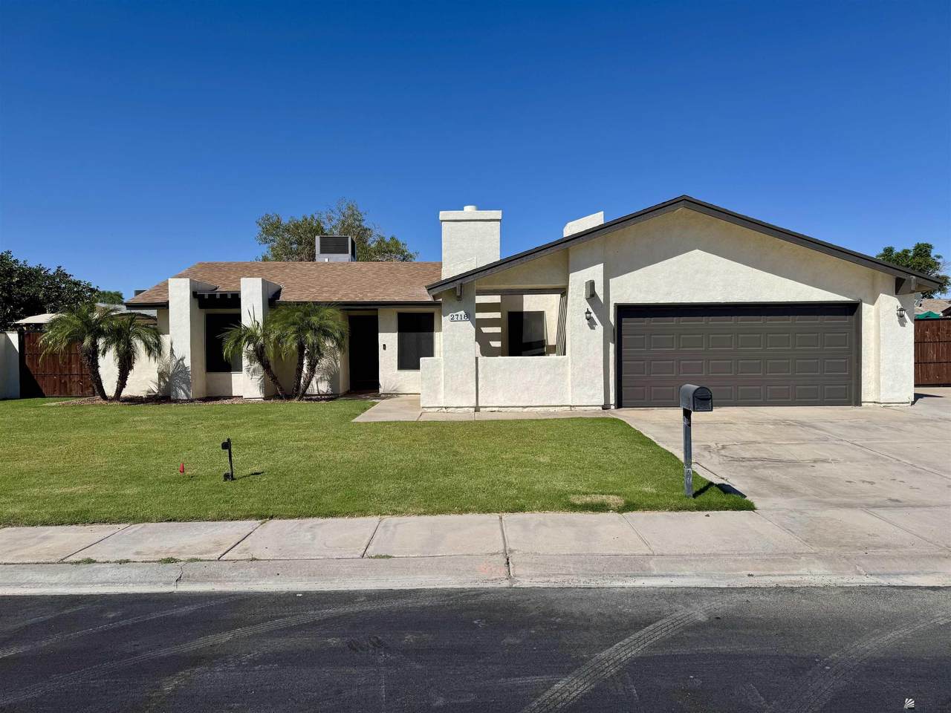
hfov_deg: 71.6
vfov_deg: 56.8
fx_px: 659
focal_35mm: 24
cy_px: 356
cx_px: 476
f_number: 1.8
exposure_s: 1/7937
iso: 80
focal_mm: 6.8
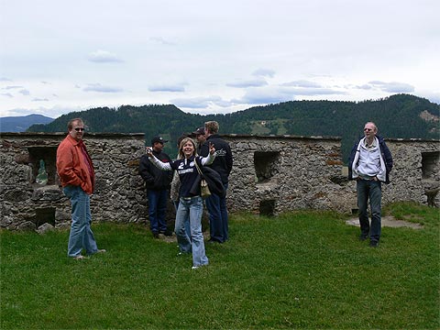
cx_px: 220
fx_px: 496
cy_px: 165
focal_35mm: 39
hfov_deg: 47.9
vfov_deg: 36.8
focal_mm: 8.2
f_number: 5
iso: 100
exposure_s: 1/800
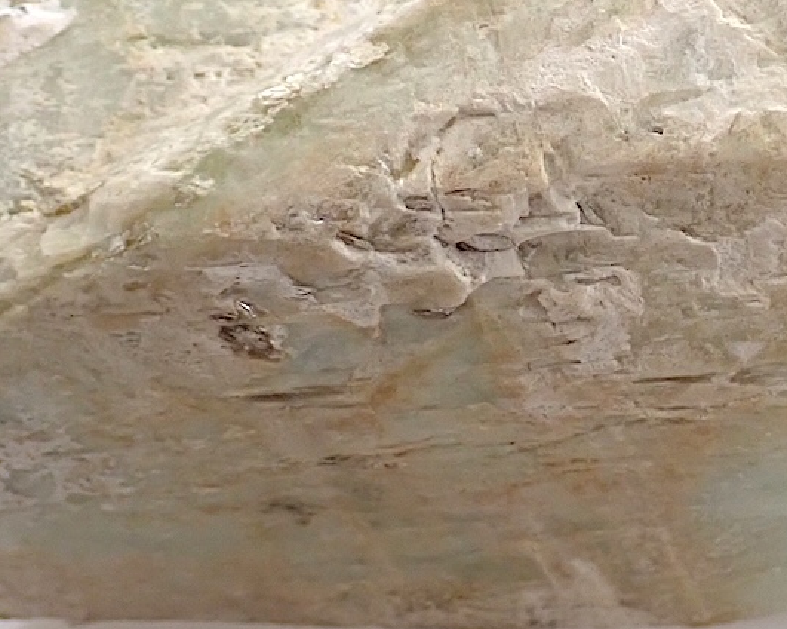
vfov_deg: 13.4
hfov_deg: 16.6
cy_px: 322
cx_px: 580
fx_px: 2677
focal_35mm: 115
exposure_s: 1/50
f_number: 3.2
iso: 250
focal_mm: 9.01
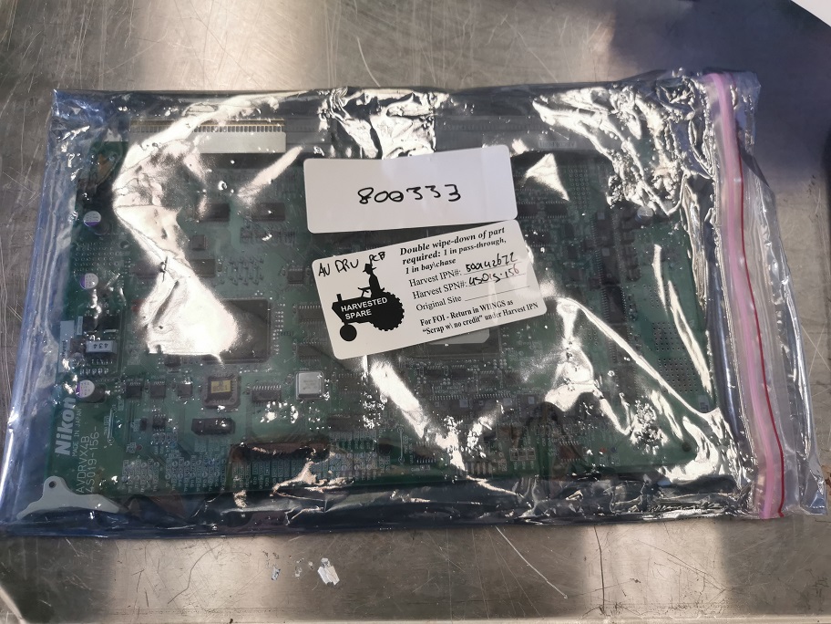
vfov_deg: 51.4
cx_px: 416
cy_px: 312
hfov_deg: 65.3
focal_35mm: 27
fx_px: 648
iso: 160
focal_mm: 5.58
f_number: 1.8
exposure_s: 1/50
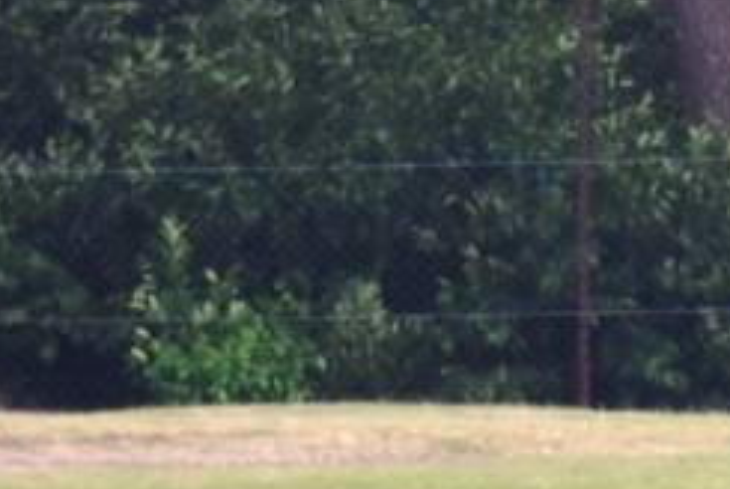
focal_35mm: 2943
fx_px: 59748
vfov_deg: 0.5
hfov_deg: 0.7
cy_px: -335
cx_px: 1156
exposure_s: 1/200
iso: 200
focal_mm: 300
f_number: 5.6
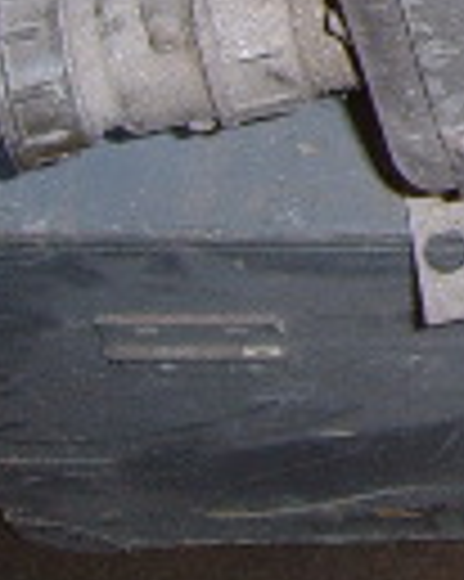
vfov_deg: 10.6
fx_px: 2922
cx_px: 1185
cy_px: -490
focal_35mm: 170
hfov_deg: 8.2
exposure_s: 1/30
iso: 69
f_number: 2.8
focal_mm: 5.8
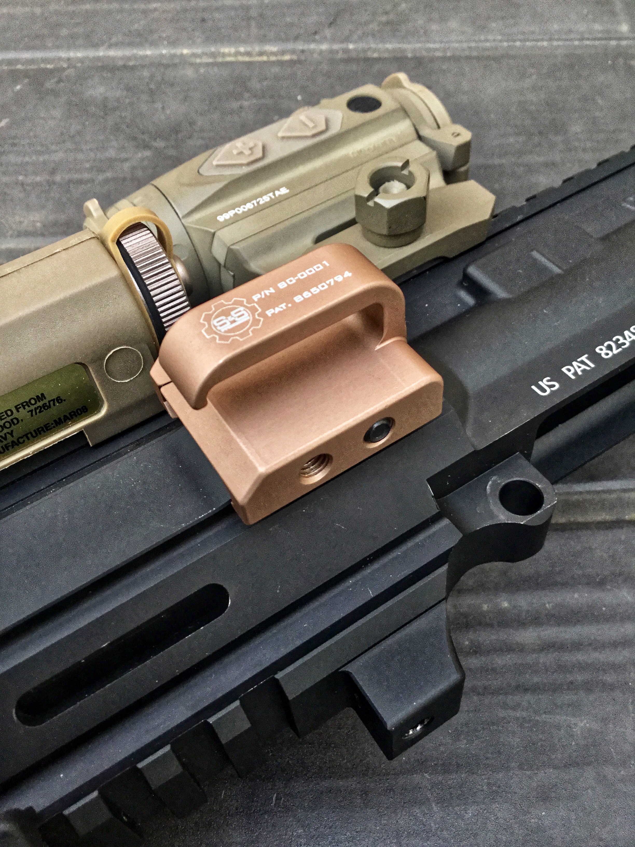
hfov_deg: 45.4
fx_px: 758
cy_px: 424
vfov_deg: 58.4
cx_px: 318
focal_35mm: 31
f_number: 2.4
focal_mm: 3.3
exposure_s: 1/33
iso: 64
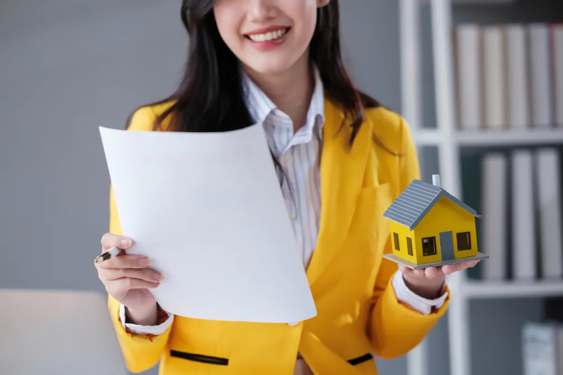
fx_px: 1767
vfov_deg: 12.1
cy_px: 188
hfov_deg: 18.1
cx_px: 282
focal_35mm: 113
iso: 160
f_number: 1.8
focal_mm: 75
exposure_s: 1/500
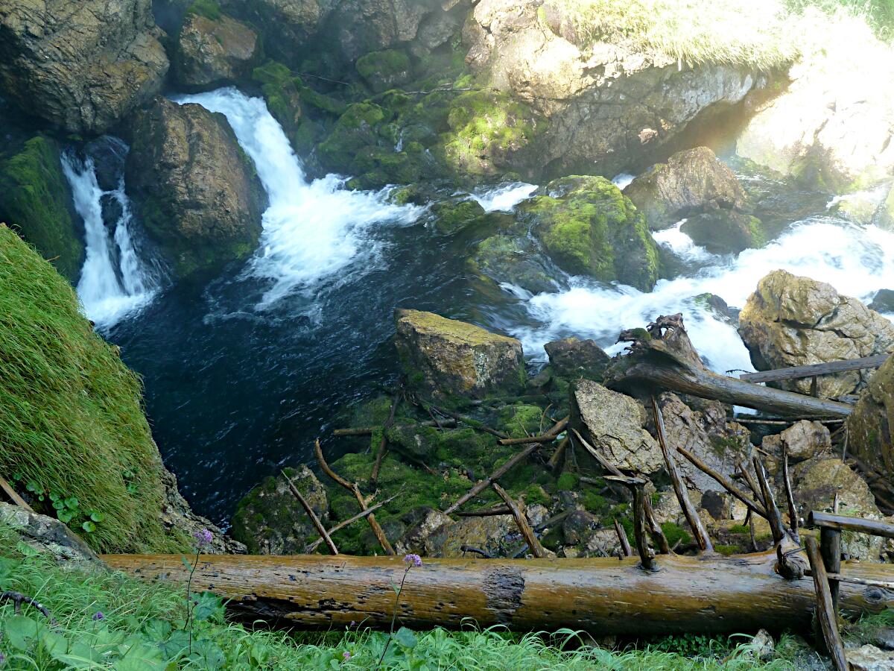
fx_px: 1033
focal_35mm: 40
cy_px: 336
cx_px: 447
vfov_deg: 36.0
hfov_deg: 46.8
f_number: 3.6
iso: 100
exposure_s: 1/30
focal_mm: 6.5
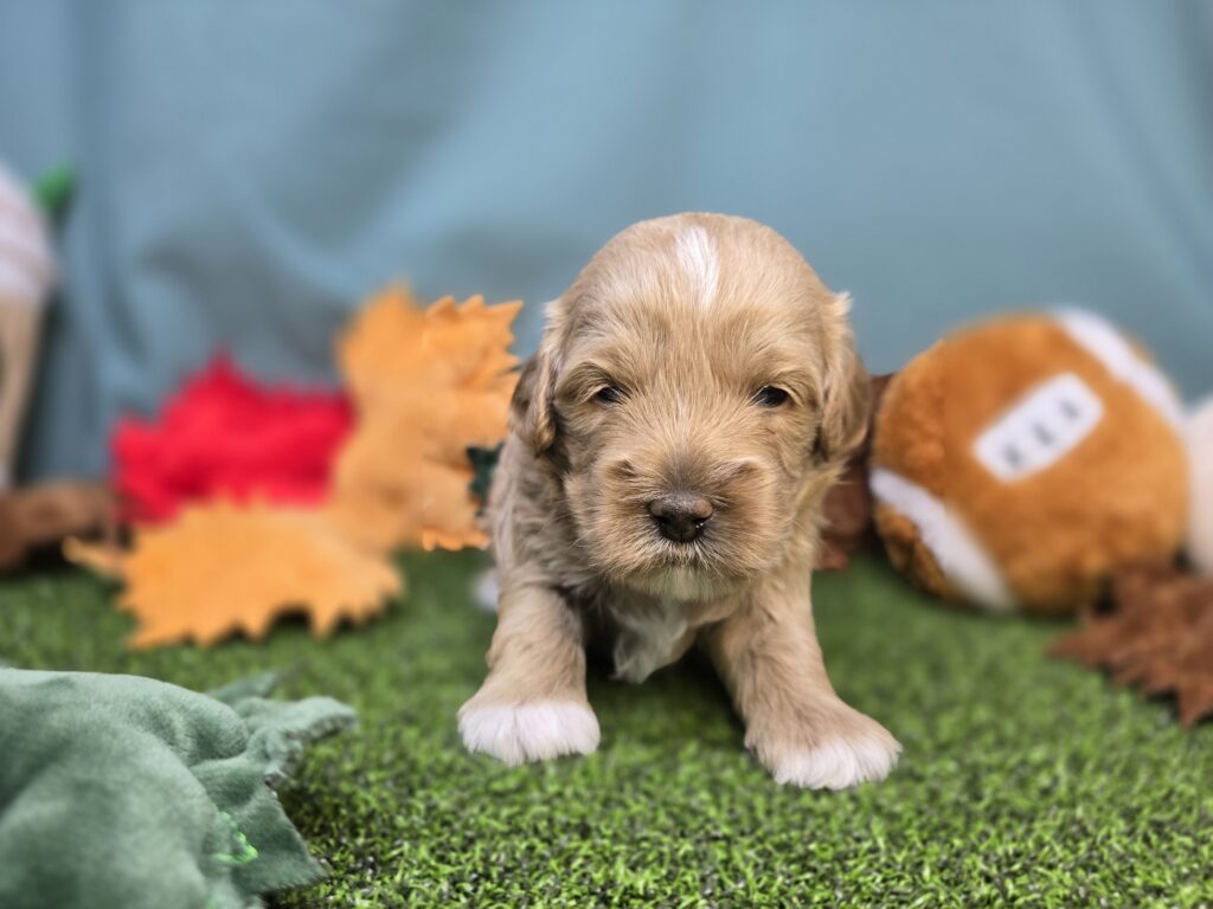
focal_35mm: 23
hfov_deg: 73.9
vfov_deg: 58.9
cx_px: 606
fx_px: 806
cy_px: 454
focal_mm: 6.3
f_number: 1.7
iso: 125
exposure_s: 1/120
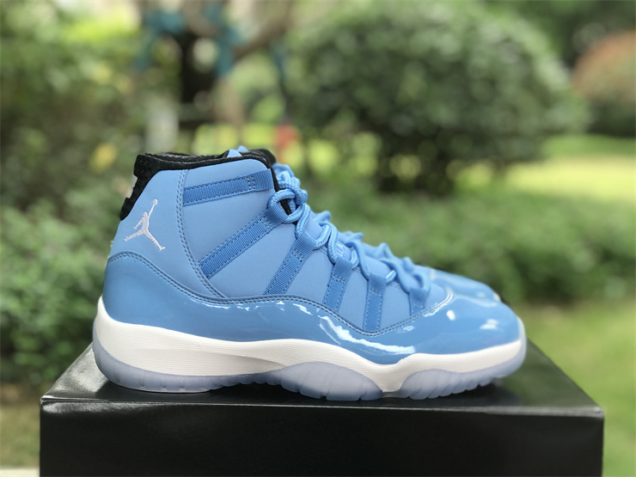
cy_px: 238
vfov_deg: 25.7
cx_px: 318
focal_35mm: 57
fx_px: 1047
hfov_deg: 33.8
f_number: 2.8
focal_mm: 6.6
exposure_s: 1/50
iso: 25
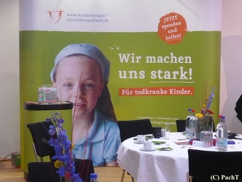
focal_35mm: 75
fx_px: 524
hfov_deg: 26.0
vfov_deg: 19.6
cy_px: 91
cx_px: 121
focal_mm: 9.1
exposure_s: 1/30
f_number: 3.5
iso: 400
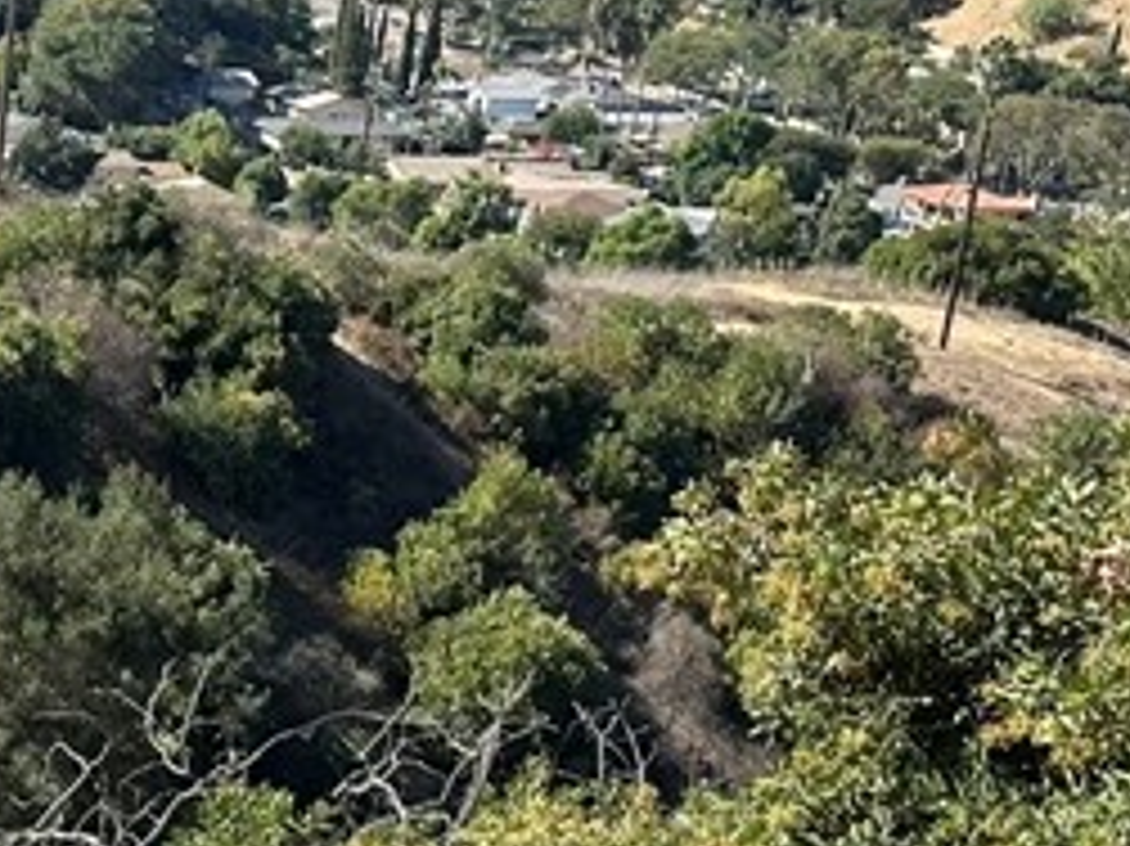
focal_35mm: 98
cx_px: -140
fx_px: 3198
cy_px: 1040
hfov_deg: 19.2
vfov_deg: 14.6
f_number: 1.78
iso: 80
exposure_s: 1/2252
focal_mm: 6.86
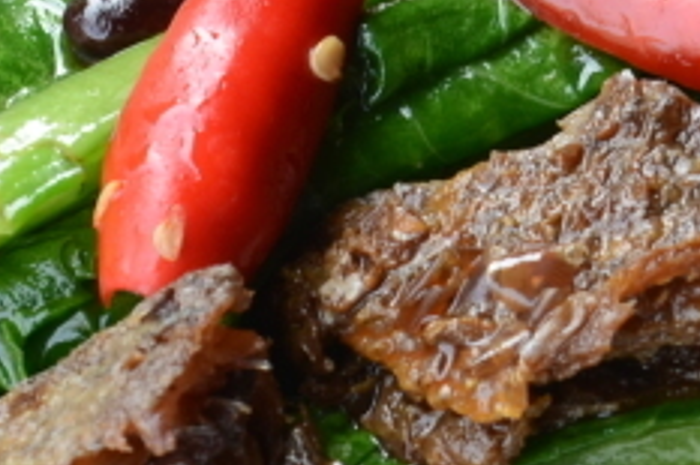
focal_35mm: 329
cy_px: 420
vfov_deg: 4.2
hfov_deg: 6.3
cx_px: 604
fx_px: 6393
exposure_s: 1/30
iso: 200
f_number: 9
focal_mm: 50
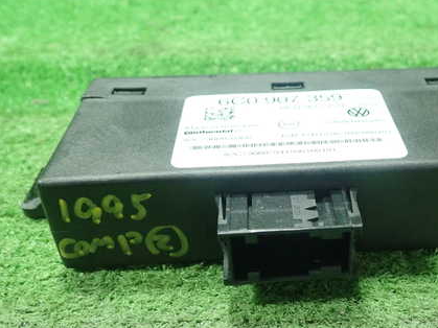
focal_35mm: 43
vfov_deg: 33.5
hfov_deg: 43.2
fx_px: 544
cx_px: 296
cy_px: 198
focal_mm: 5.5
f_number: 2.3
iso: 640
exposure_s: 1/125
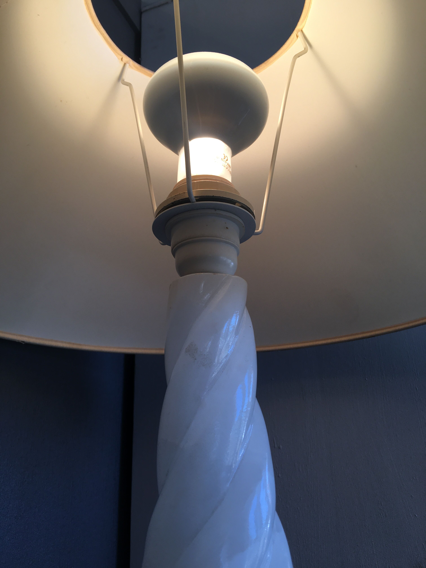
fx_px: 476
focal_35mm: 29
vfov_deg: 61.7
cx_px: 213
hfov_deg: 48.2
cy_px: 284
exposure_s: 1/117
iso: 25
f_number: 2.2
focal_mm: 4.15
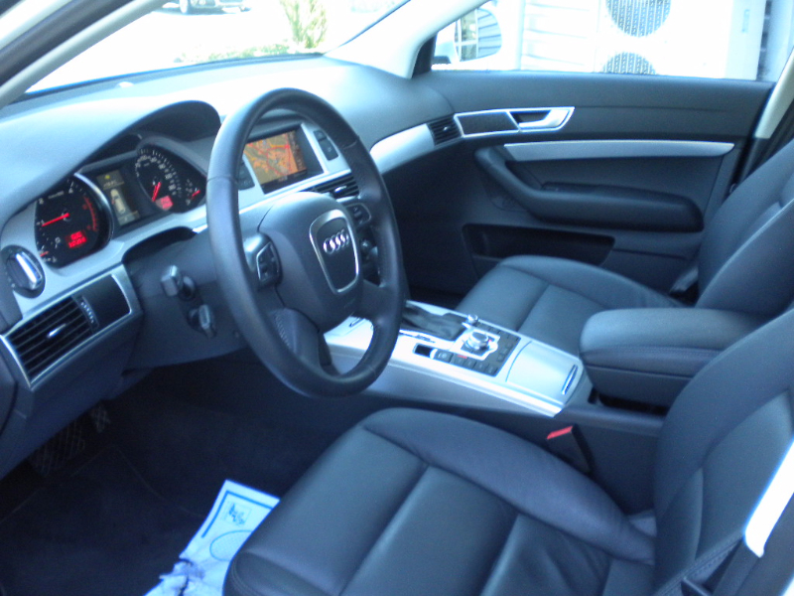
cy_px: 298
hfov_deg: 52.6
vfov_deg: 40.7
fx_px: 803
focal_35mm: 35
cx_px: 397
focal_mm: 6.3
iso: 282
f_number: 3.1
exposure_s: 1/64.1
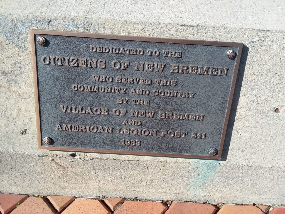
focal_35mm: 29
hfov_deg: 61.7
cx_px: 142
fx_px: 239
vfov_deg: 48.2
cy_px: 107
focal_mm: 2.47
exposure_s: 1/1157
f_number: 1.9
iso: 40
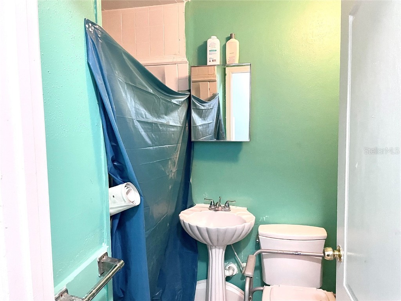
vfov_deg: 53.1
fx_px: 301
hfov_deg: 67.3
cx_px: 200
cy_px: 150
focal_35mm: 26
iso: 500
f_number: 1.6
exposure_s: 1/30
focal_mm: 4.2
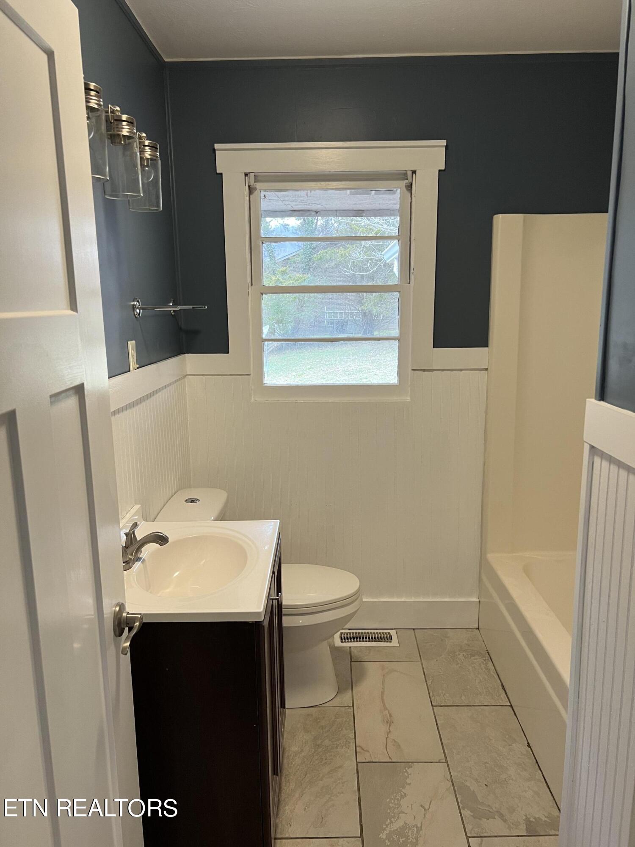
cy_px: 424
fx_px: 636
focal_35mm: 26
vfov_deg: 67.3
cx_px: 318
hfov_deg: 53.1
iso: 80
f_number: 1.5
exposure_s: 1/60
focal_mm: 5.7
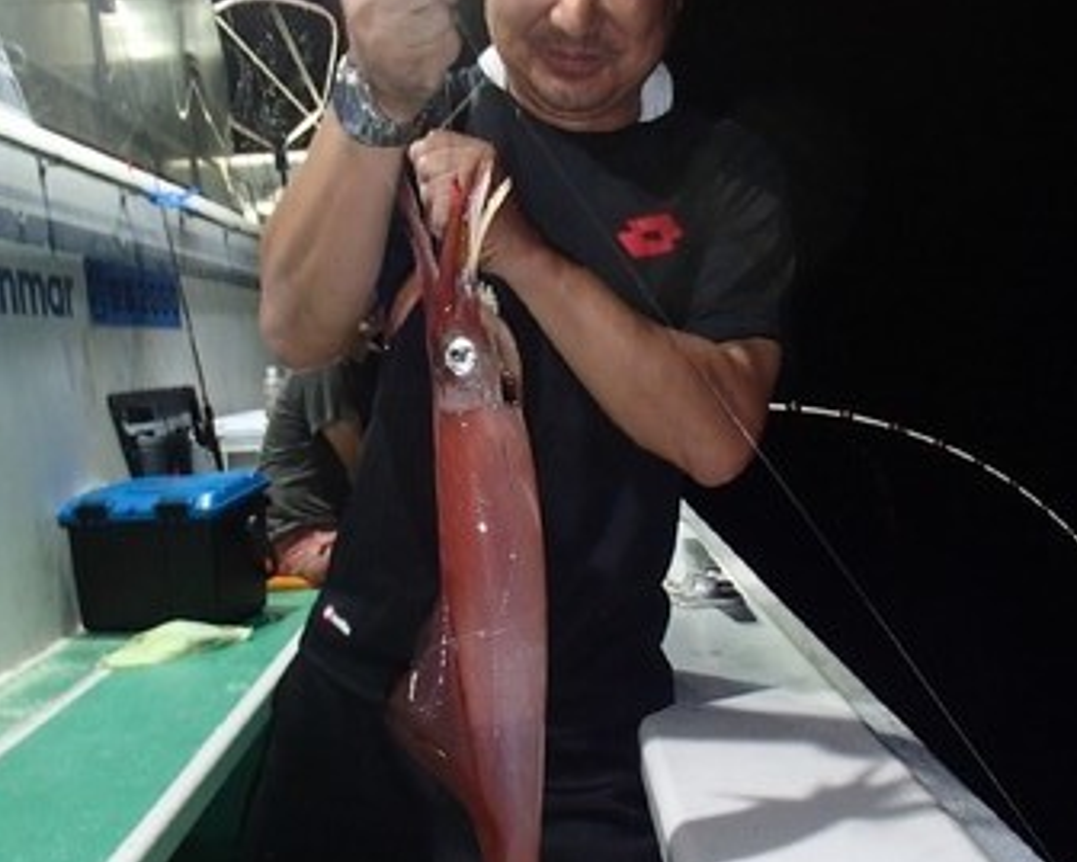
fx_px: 1243
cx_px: 522
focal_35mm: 39
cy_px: 442
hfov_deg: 46.8
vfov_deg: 38.2
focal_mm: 5
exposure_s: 1/30
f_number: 3.9
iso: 400
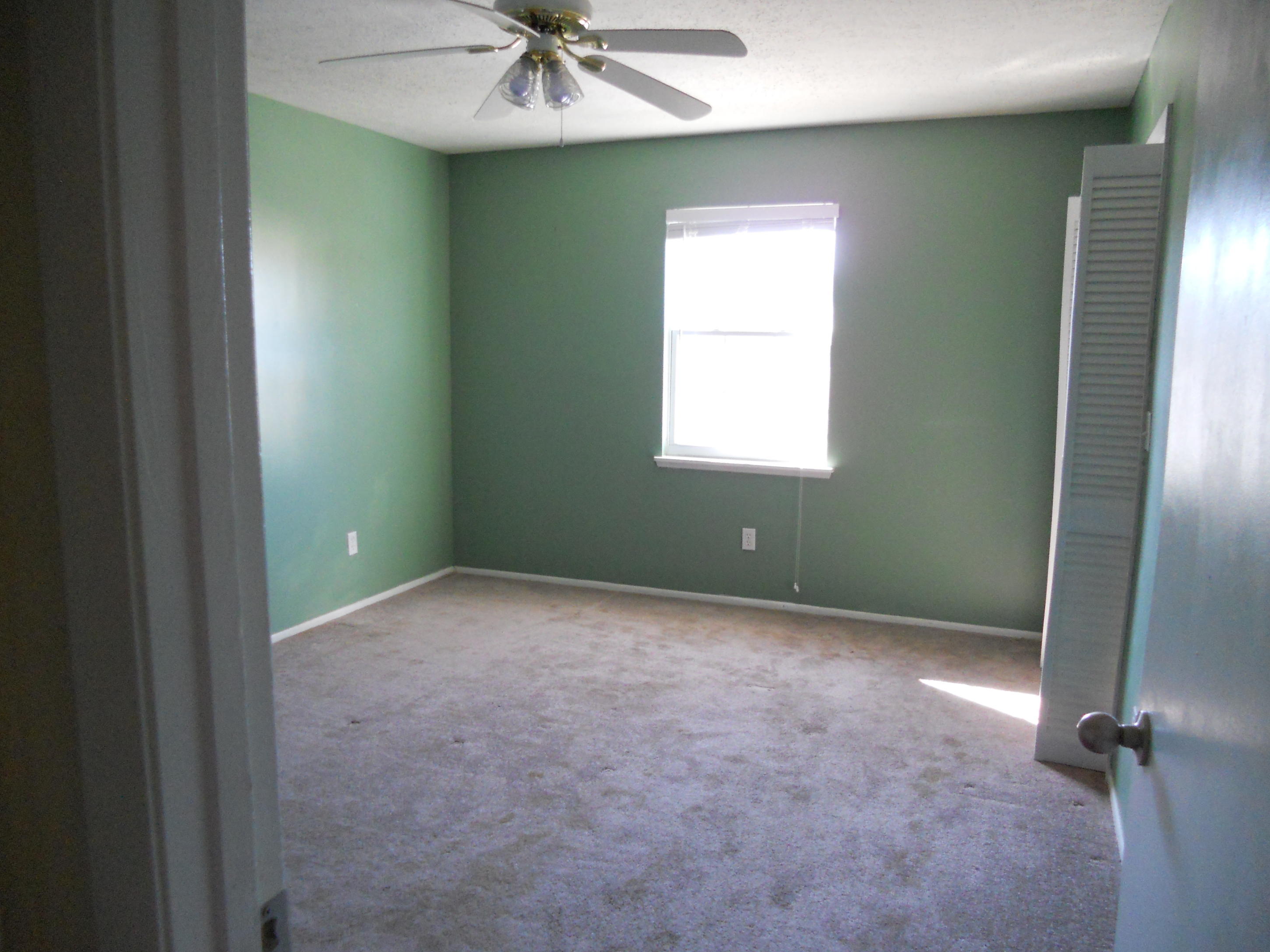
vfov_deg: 49.7
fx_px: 1027
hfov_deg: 63.4
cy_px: 472
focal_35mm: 28
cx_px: 622
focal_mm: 4.9
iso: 400
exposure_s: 1/40
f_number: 3.2
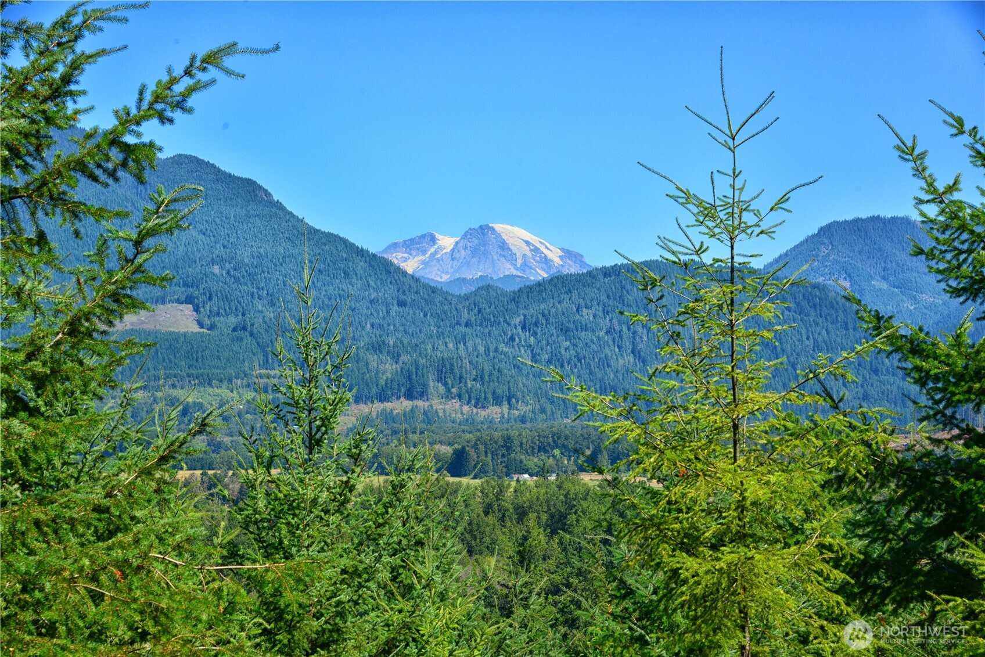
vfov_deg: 18.2
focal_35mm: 75
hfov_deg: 27.0
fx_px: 2052
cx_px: 492
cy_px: 328
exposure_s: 1/250
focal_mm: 75
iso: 200
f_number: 11
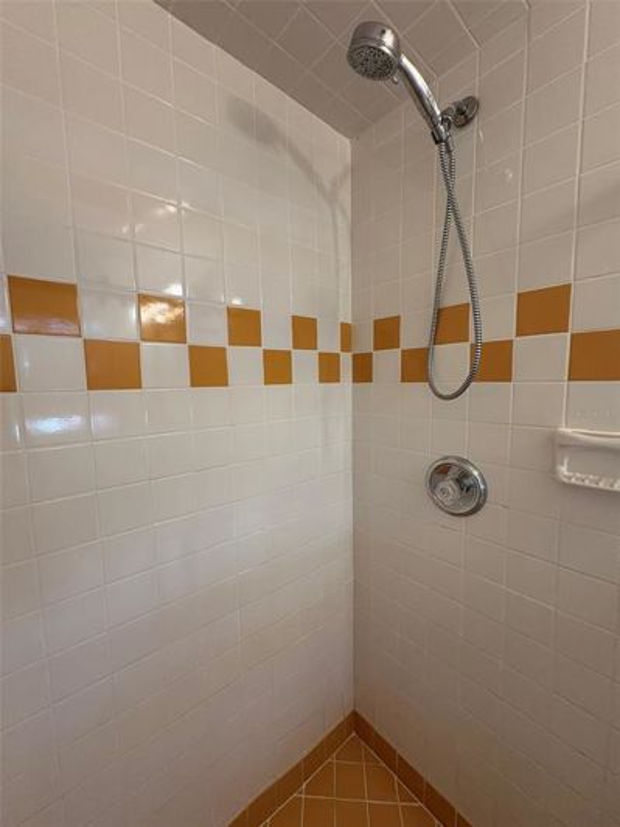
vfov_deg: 102.1
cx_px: 310
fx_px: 334
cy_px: 414
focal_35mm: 14
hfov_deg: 85.7
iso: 160
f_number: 2.2
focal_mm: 2.22
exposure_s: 1/60
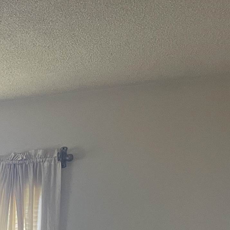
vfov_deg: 16.3
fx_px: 714
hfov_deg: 15.2
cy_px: 369
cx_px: -216
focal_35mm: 95
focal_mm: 5.1
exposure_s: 1/60
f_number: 1.6
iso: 160
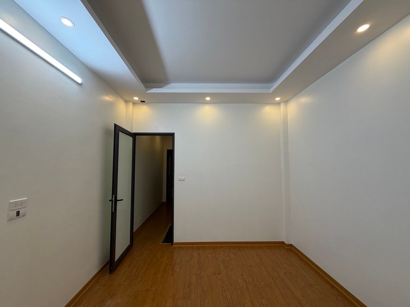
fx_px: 166
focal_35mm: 14
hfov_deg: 102.1
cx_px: 205
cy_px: 154
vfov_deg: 85.7
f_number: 2.2
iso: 125
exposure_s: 1/100
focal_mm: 2.22
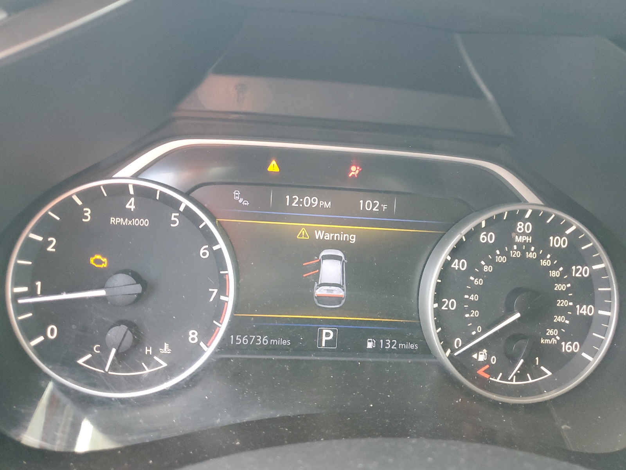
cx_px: 313
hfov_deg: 67.3
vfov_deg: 53.1
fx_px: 470
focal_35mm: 26
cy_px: 235
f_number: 1.5
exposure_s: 1/60.2
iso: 188
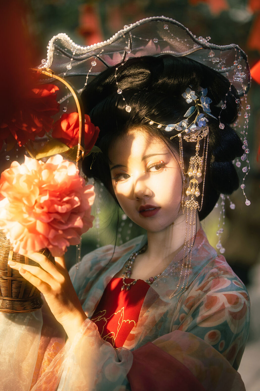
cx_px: 130
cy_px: 196
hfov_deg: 15.5
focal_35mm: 88
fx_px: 953
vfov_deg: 23.1
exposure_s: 1/400
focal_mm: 88
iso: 320
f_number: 2.8
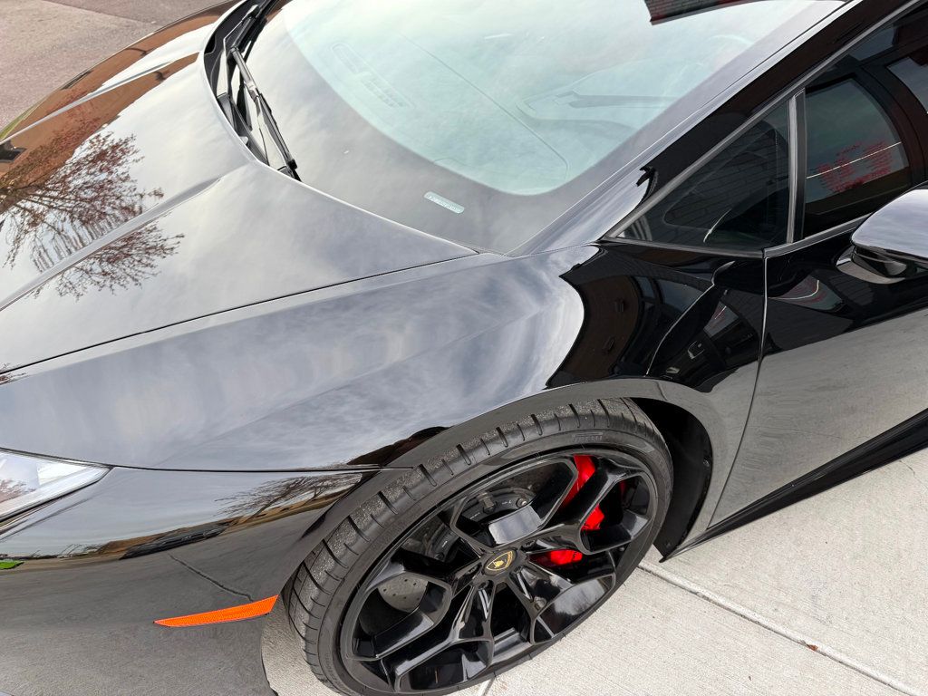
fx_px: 643
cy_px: 348
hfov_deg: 71.6
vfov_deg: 56.8
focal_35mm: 24
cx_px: 464
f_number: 1.78
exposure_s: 1/433
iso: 80
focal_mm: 6.76
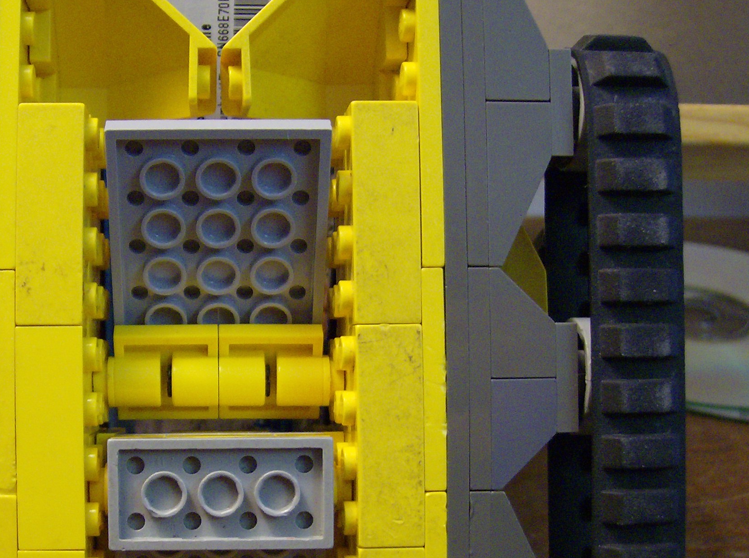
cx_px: 217
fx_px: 1209
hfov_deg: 33.9
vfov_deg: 25.9
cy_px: 371
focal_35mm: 56
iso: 200
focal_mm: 6
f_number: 2.8
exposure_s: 1/37.3
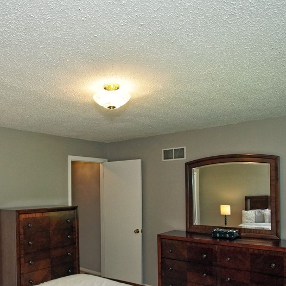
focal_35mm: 29
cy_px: 186
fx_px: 270
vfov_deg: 54.9
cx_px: 106
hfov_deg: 55.1
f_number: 4.5
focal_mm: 11
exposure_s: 1/160
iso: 800
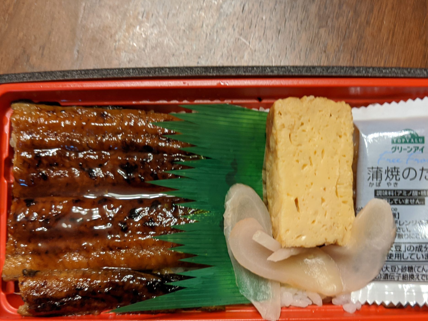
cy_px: 211
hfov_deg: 50.1
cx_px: 231
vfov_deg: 38.3
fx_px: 457
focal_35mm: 37
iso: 159
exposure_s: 1/24
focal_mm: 4.44
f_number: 1.8
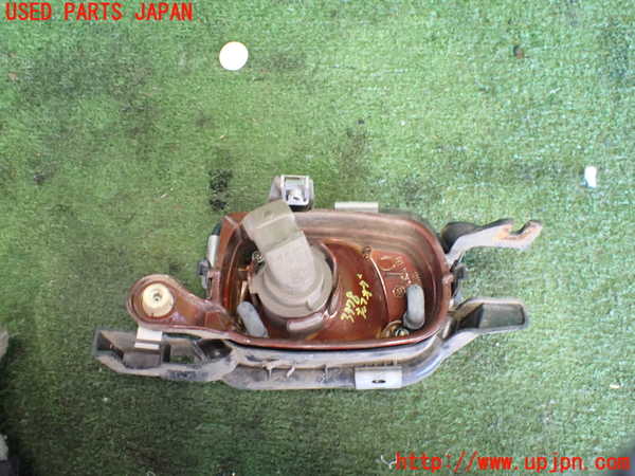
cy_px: 238
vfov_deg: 46.8
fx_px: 550
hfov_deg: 60.0
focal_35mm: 30
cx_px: 318
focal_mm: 5.4
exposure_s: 1/50
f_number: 2.3
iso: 800
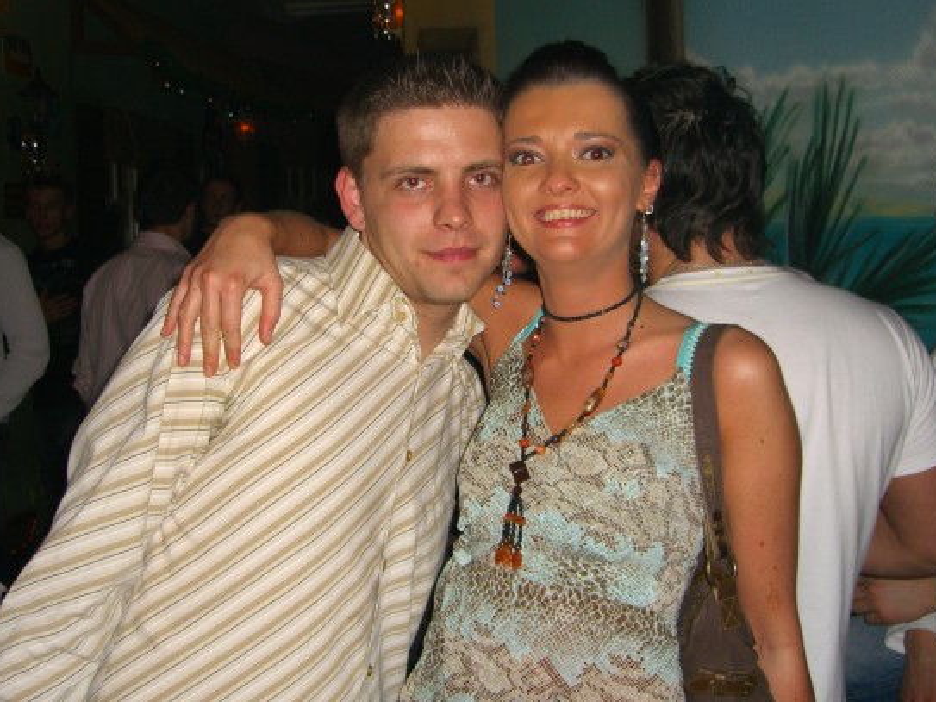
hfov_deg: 44.8
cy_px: 317
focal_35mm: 42
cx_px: 455
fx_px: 1135
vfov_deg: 34.3
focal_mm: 7.9
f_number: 2.8
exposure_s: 1/60
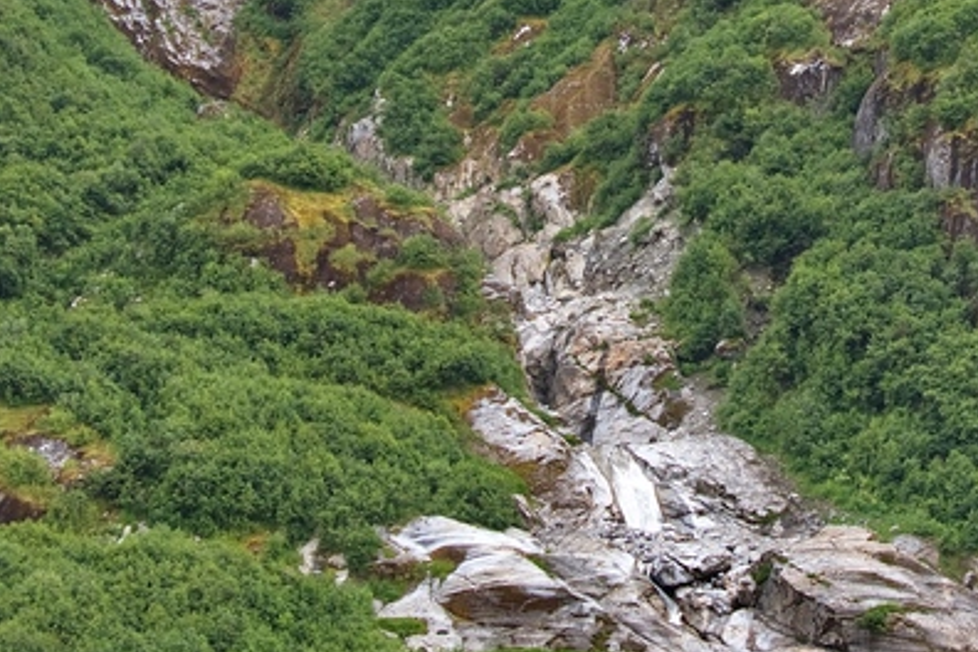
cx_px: 669
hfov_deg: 18.5
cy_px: 47
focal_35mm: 110
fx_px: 2988
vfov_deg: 12.3
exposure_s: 1/100
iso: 100
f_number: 5
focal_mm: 34
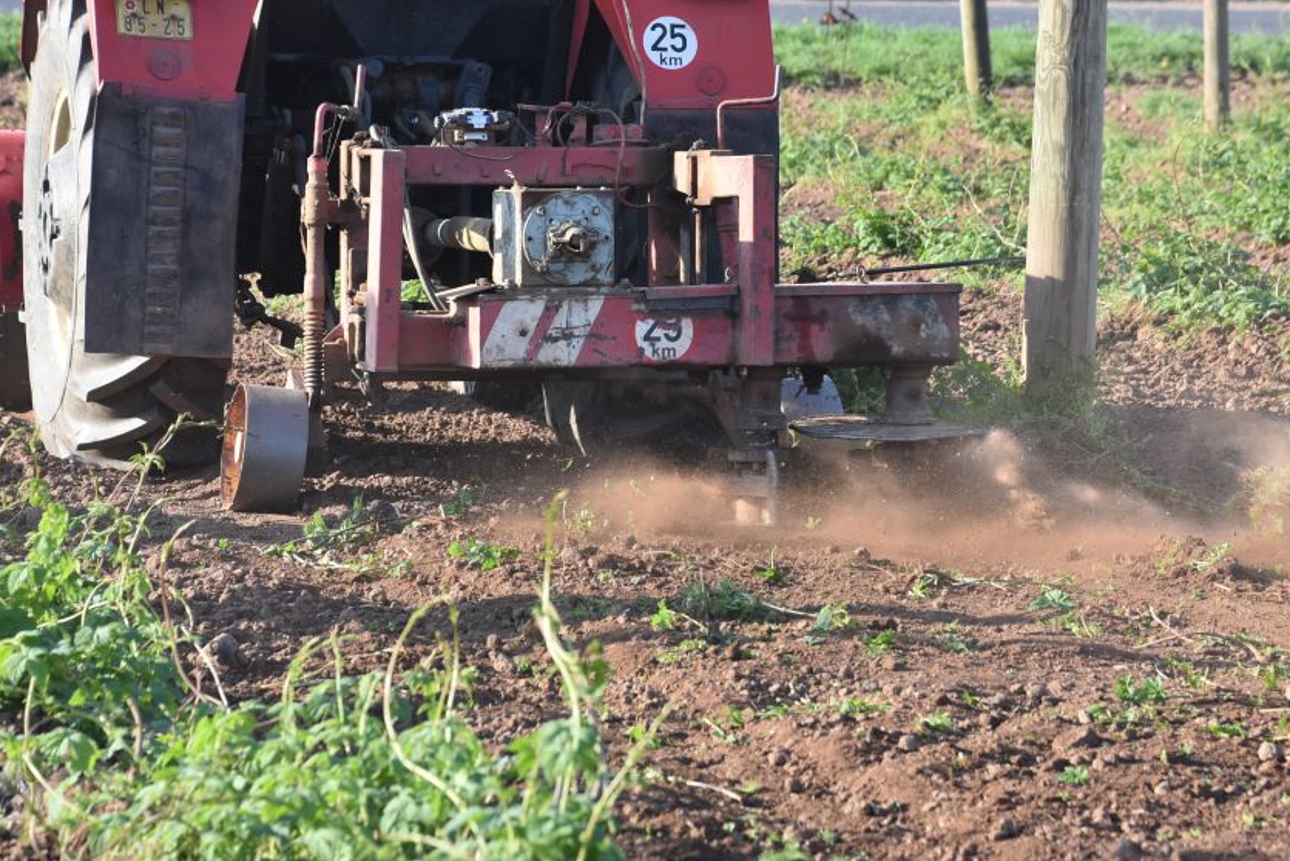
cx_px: 713
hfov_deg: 11.8
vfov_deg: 7.9
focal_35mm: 175
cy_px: 335
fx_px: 6259
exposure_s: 1/800
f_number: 7.1
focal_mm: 95
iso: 800
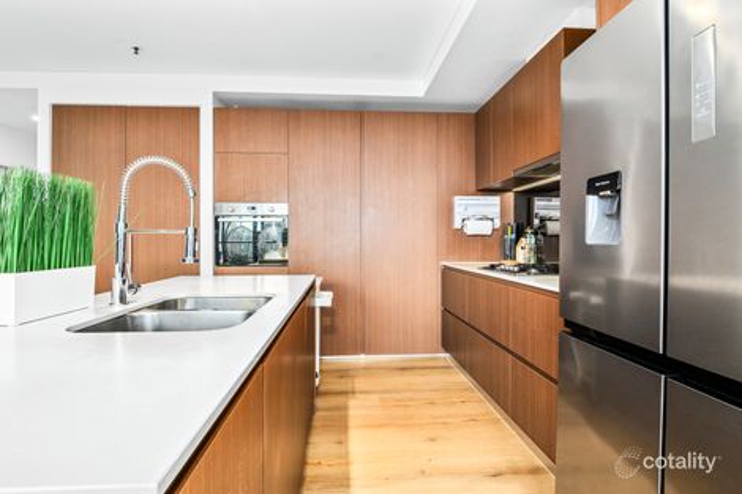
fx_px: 330
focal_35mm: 16
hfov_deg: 96.8
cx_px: 371
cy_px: 247
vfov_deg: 73.7
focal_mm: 16
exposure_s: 1/5
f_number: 11
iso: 400
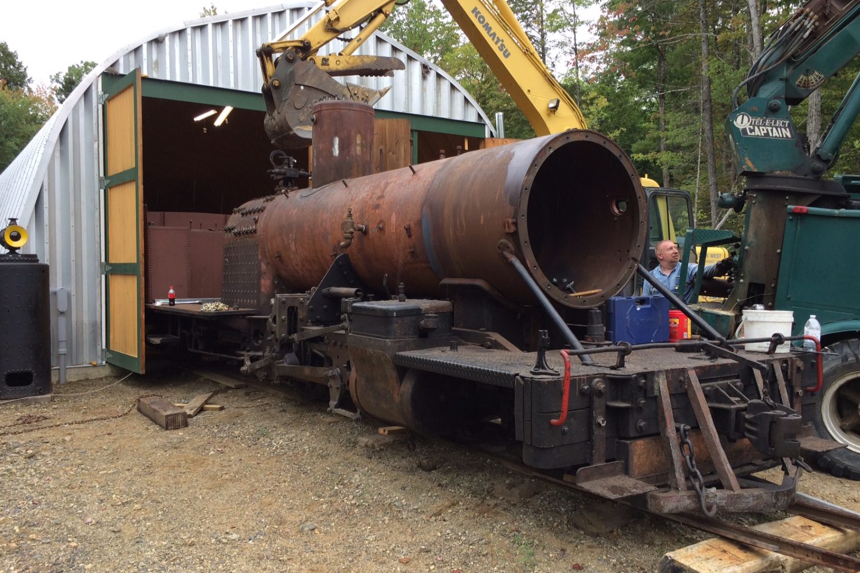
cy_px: 288
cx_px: 423
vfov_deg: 42.3
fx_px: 740
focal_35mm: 31
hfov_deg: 60.3
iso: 32
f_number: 2.2
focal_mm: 4.15
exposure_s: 1/120
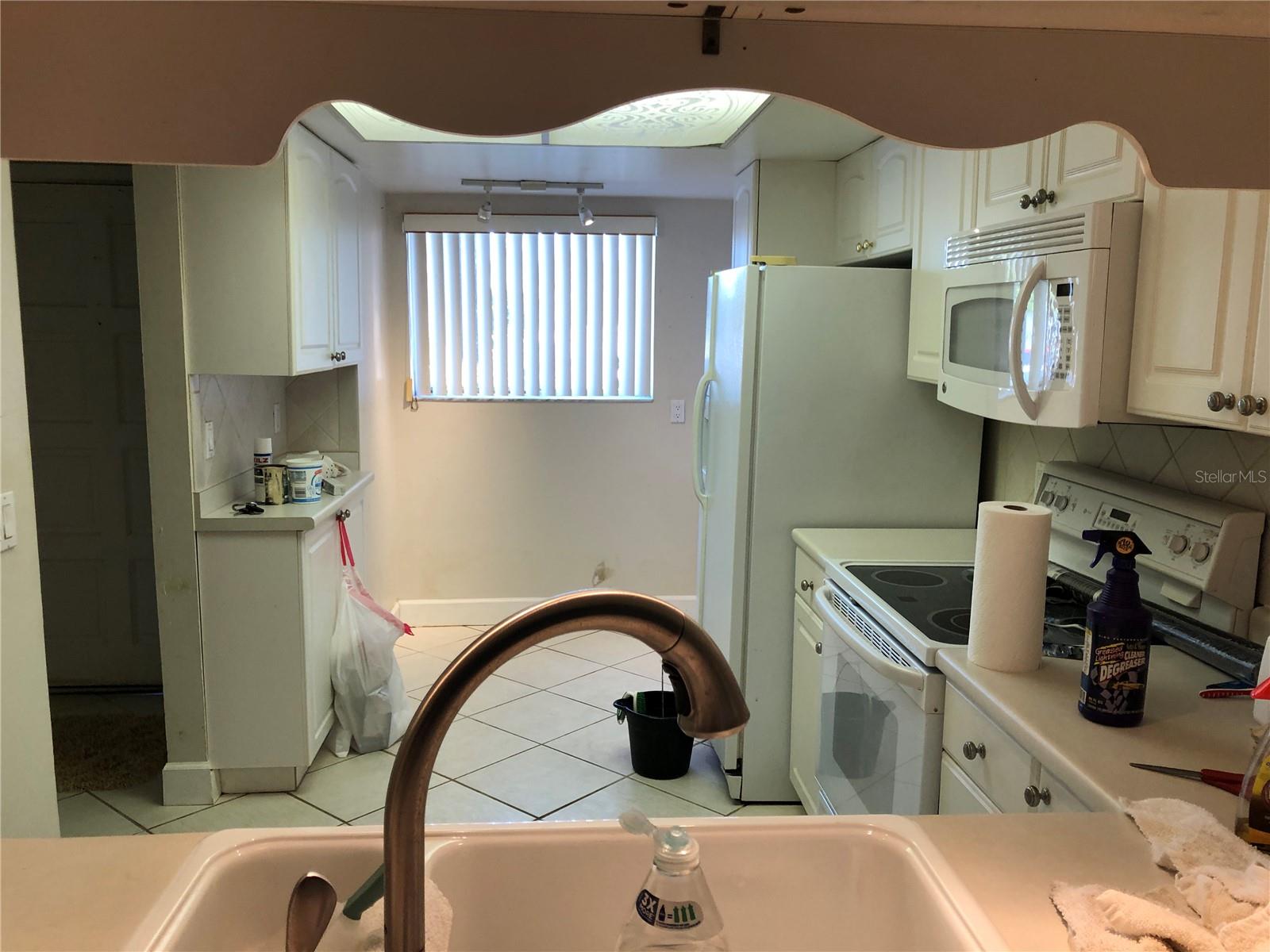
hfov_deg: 63.4
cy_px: 476
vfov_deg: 49.7
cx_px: 635
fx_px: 1027
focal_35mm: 28
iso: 25
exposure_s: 1/30
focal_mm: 3.99
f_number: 1.8
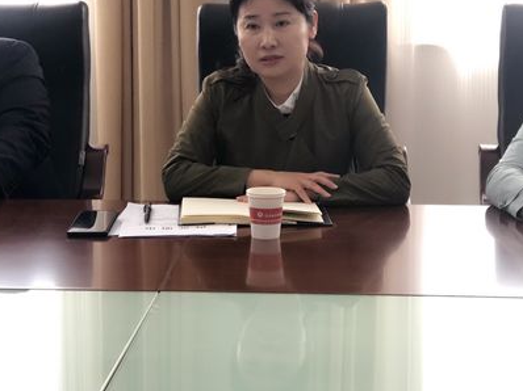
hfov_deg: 22.8
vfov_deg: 17.1
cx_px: 271
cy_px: 122
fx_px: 1299
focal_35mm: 86
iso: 80
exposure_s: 1/33
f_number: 2.8
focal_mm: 6.6
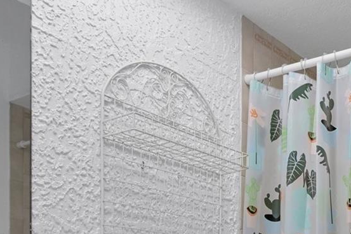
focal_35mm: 56
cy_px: 301
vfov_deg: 21.7
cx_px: 308
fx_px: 550
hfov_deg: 33.7
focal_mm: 13
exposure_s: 1/8
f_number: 8
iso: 250
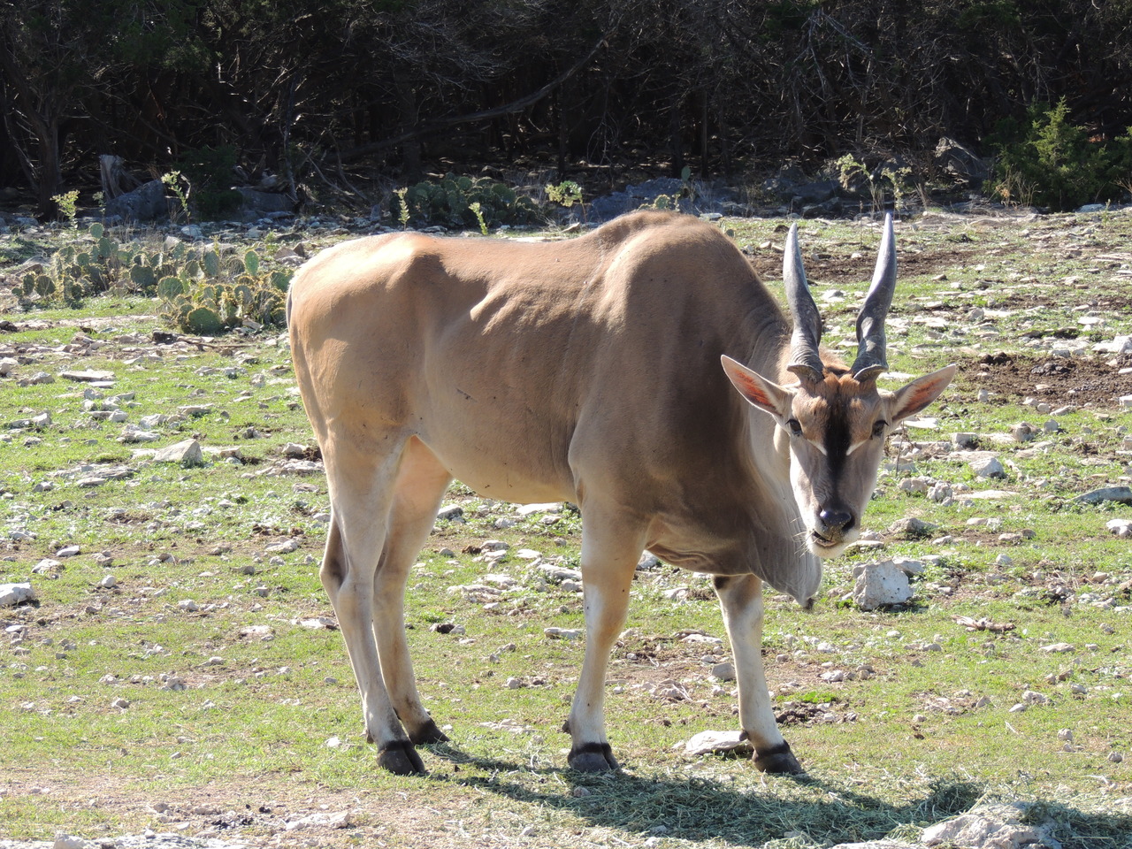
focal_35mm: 105
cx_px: 566
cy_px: 424
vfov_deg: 14.1
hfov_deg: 18.7
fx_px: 3434
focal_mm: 18.7
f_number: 4.2
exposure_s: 1/250
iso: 100
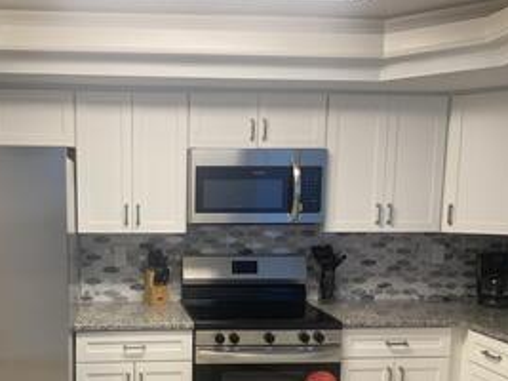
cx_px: 150
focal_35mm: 39
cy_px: 280
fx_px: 572
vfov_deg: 36.1
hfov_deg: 46.7
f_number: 1.8
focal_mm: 4.25
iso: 100
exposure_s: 1/120
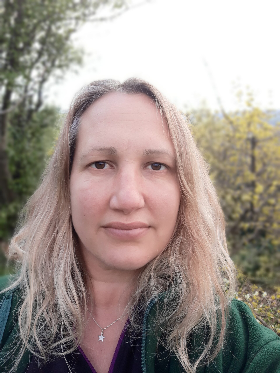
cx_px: 140
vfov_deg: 63.4
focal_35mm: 28
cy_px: 186
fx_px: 302
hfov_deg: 49.7
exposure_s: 1/229
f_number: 1.9
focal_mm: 3.34
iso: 40
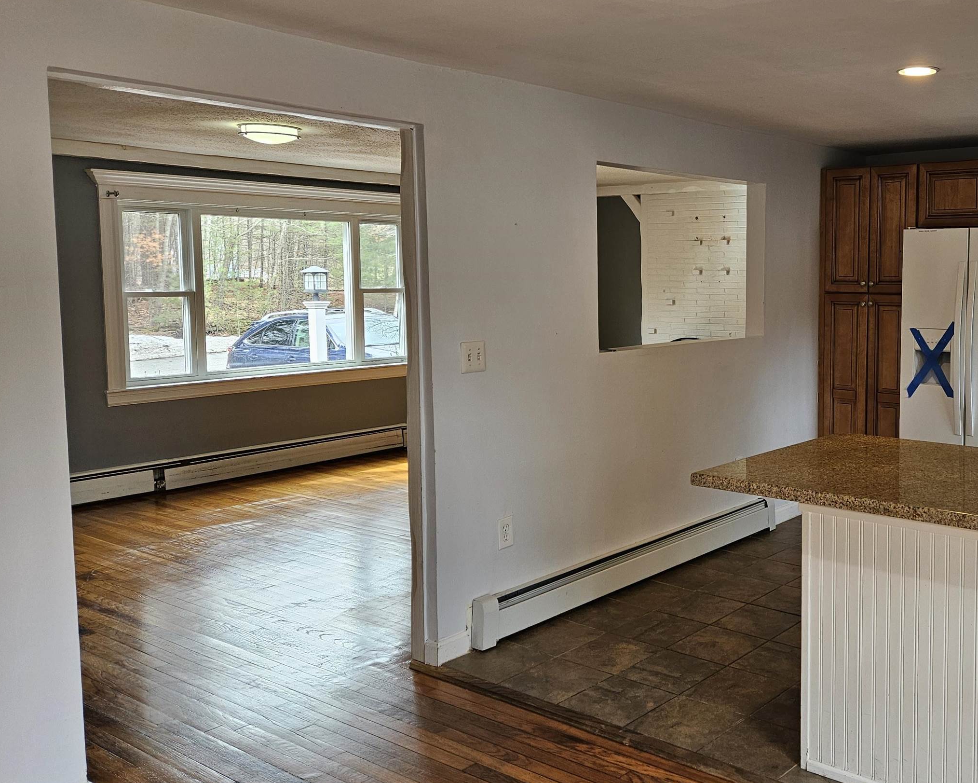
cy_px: 349
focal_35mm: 34
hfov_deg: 50.6
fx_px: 984
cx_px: 735
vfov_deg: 43.3
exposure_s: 1/120
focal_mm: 5.4
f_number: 1.8
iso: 100
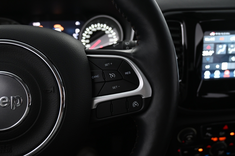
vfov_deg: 43.6
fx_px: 196
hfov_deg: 61.9
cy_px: 78
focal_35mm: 30
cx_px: 118
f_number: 3.8
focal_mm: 20
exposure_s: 1/30
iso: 900
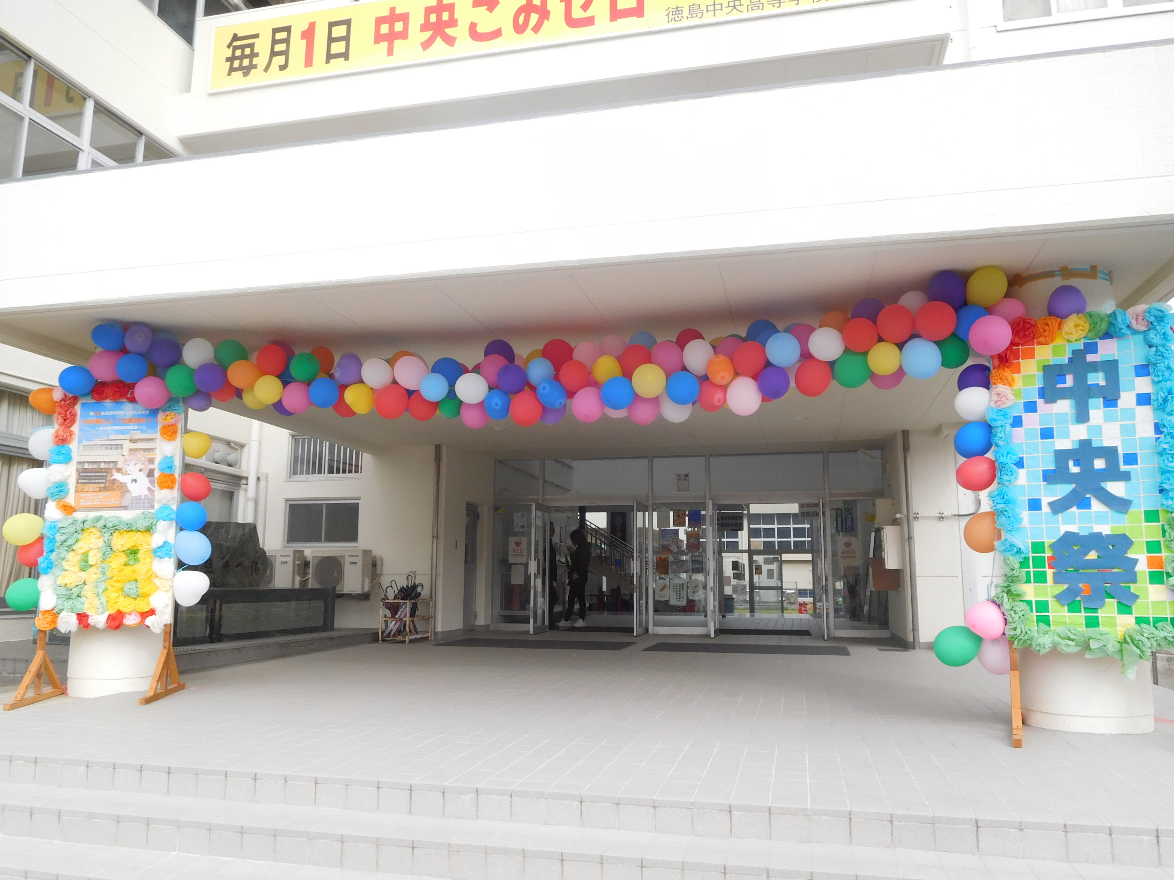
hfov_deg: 69.4
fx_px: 848
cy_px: 440
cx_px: 587
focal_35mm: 25
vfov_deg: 54.9
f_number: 3.4
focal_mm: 4.5
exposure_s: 1/320
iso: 125
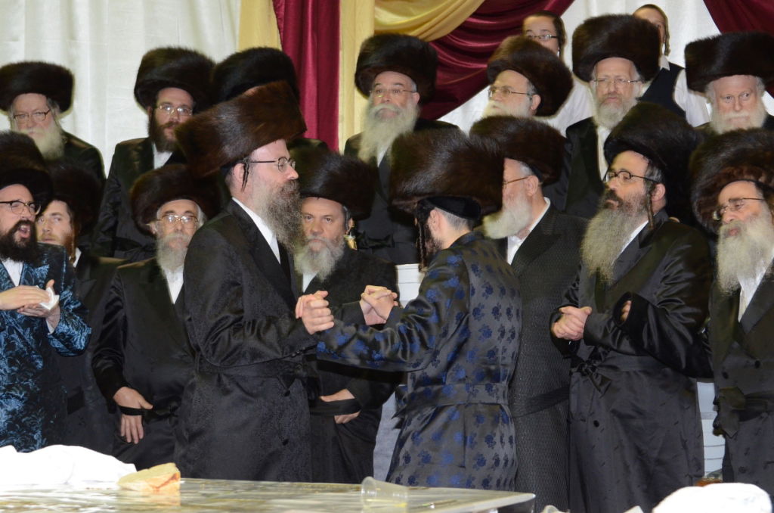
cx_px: 387
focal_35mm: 123
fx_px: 2639
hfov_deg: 16.7
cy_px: 256
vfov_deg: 11.1
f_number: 5.6
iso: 2000
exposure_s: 1/100
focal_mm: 82
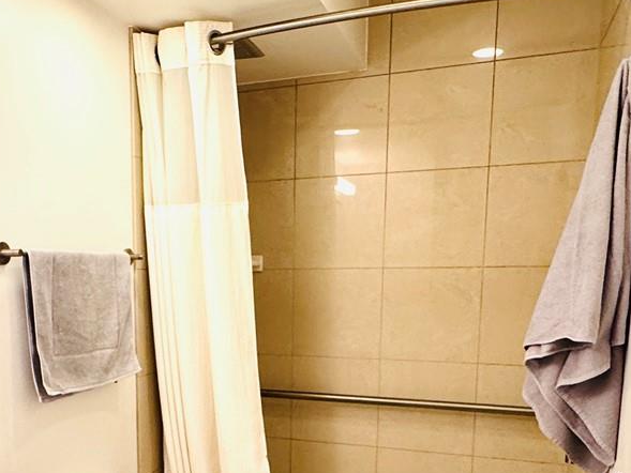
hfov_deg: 47.8
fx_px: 693
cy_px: 377
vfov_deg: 36.5
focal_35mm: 38
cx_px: 189
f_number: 2.2
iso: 250
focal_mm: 2.22
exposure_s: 1/120
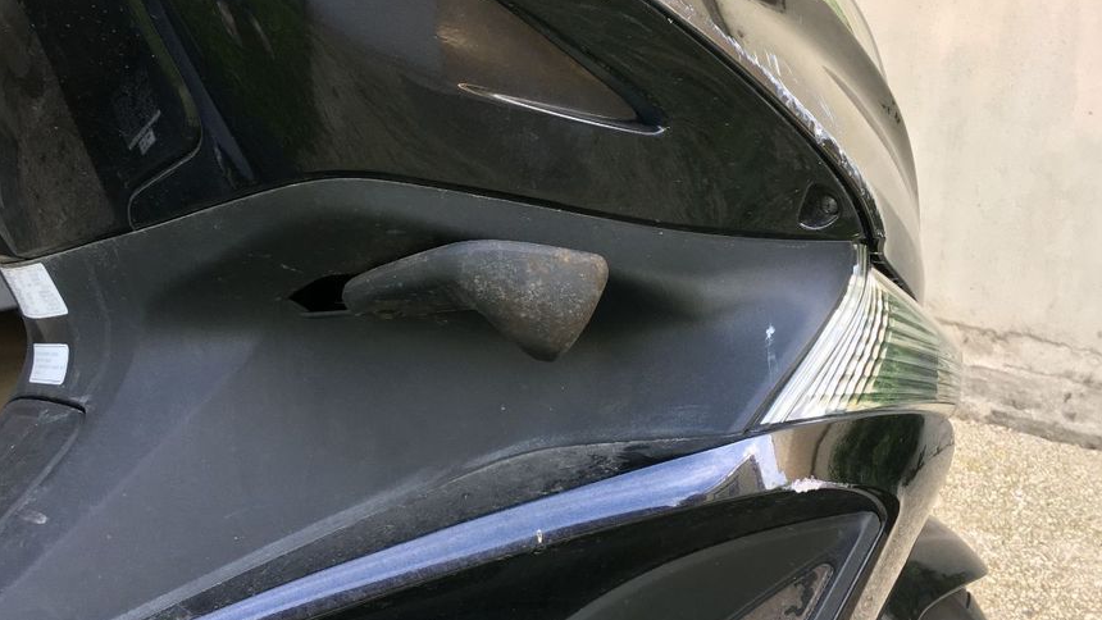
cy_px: 301
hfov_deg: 43.6
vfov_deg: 25.4
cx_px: 488
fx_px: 1374
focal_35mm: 47
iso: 40
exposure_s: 1/100
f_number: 2.2
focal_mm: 4.15
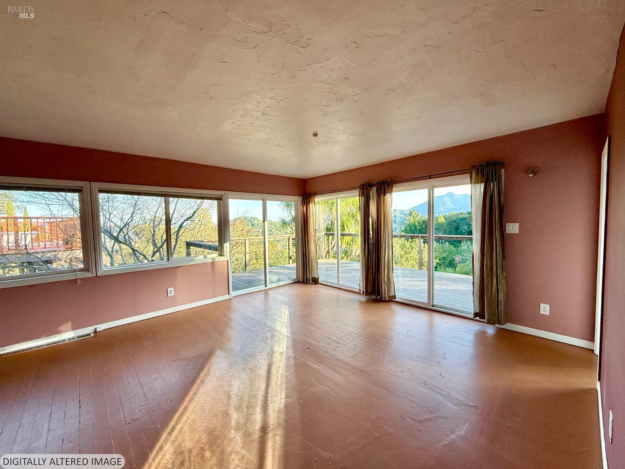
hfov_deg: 102.1
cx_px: 312
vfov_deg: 85.7
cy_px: 234
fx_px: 253
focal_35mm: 14
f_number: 2.2
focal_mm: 2.22
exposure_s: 1/181
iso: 64
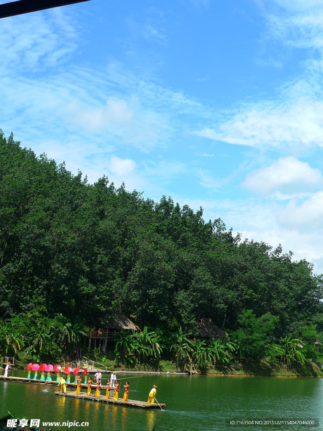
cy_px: 216
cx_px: 162
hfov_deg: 20.4
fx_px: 896
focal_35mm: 72
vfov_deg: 27.0
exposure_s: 1/800
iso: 80
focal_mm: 12.8
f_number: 2.8
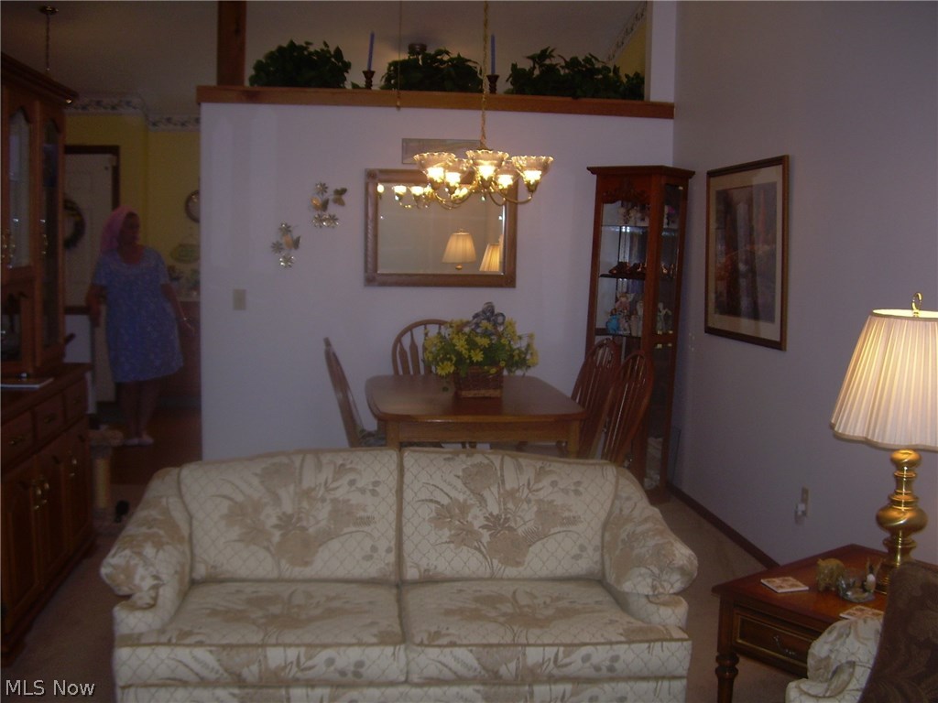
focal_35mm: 38
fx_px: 1030
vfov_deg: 37.7
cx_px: 469
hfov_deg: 49.0
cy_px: 352
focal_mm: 6.3
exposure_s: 1/60
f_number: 2.8
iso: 50
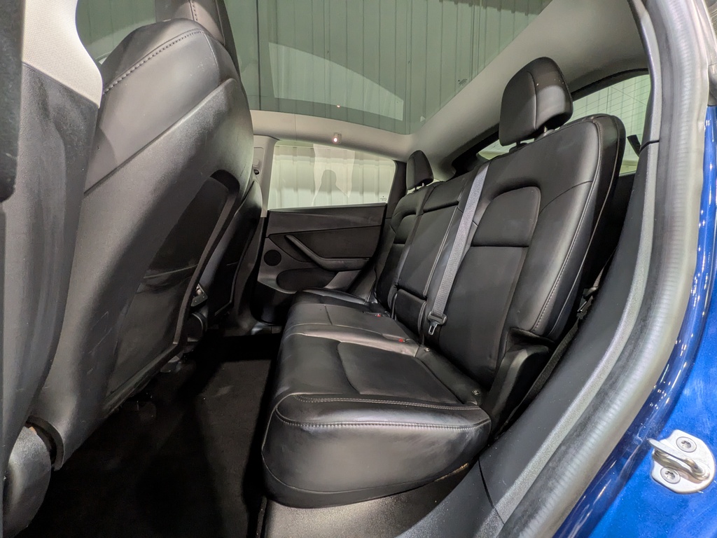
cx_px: 358
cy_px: 269
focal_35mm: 14
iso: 171
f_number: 2.2
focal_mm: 1.83
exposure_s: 1/25
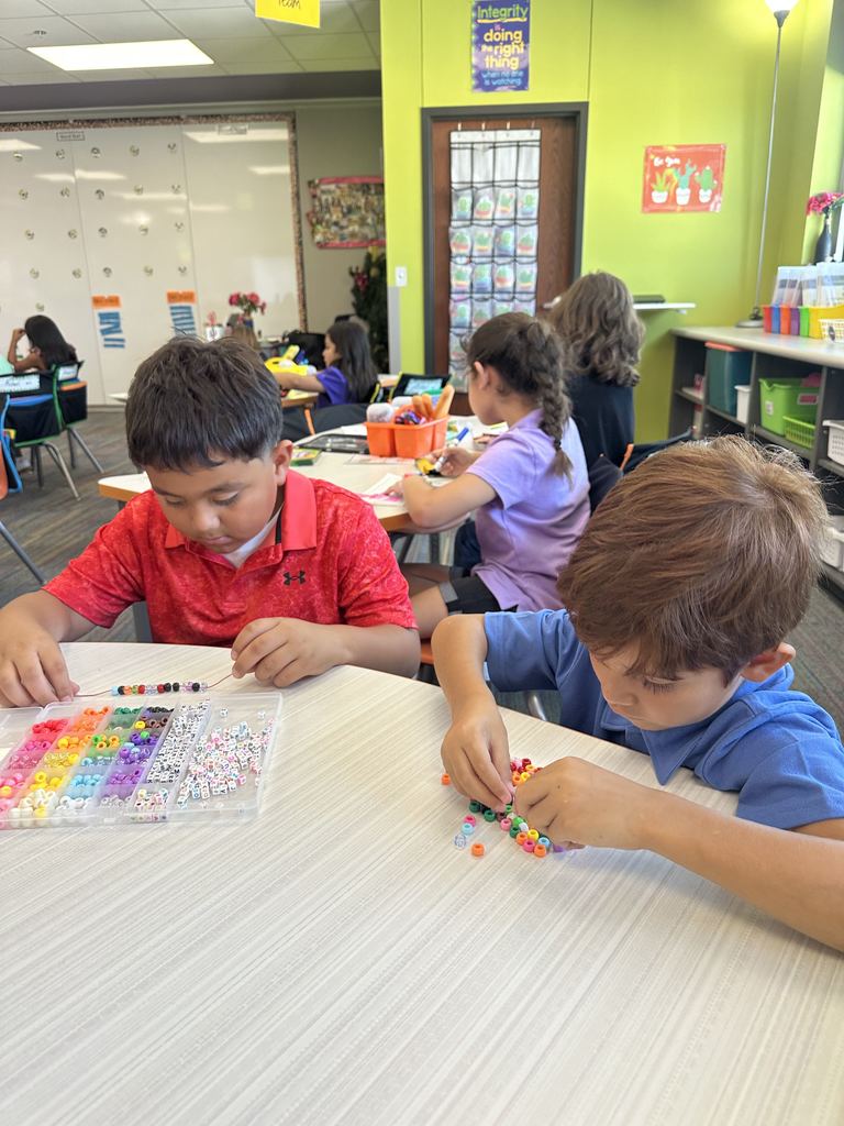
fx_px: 780
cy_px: 563
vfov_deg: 71.6
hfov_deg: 56.8
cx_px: 422
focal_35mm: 24
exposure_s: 1/60
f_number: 1.78
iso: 125
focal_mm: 6.86
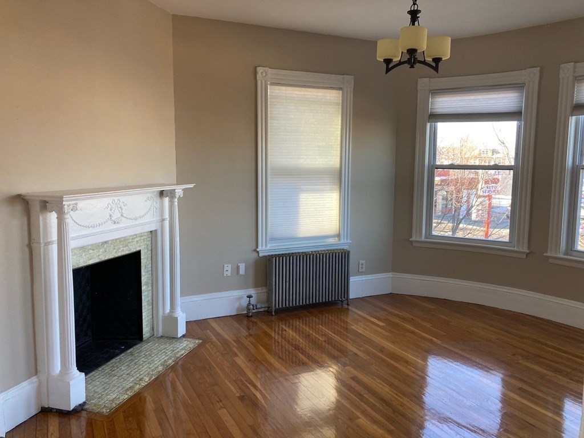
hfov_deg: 63.4
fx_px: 472
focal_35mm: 28
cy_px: 219
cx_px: 292
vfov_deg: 49.7
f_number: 1.8
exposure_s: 1/60
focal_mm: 3.99
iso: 50
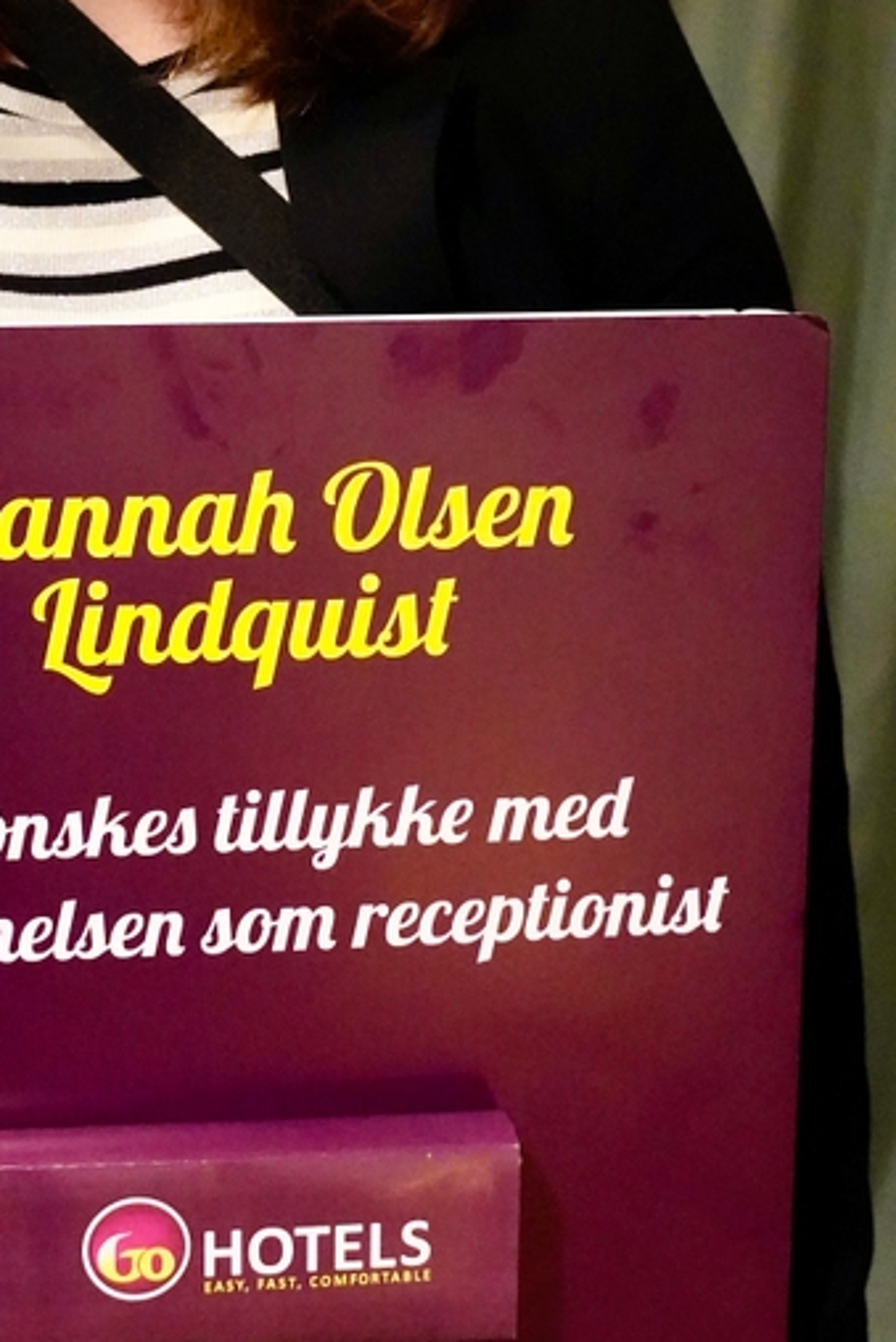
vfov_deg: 23.3
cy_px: 431
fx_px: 3233
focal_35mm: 87
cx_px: 198
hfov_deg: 15.7
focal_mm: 36.7
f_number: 3.5
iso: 20000
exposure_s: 1/250
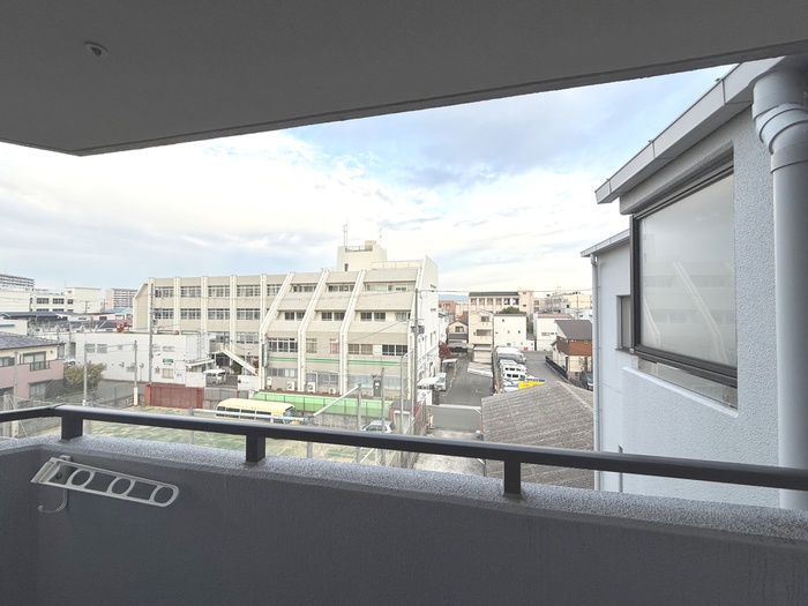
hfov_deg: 102.1
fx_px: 327
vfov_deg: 85.7
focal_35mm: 14
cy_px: 303
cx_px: 404
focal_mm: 2.22
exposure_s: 1/638
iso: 50
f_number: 2.2
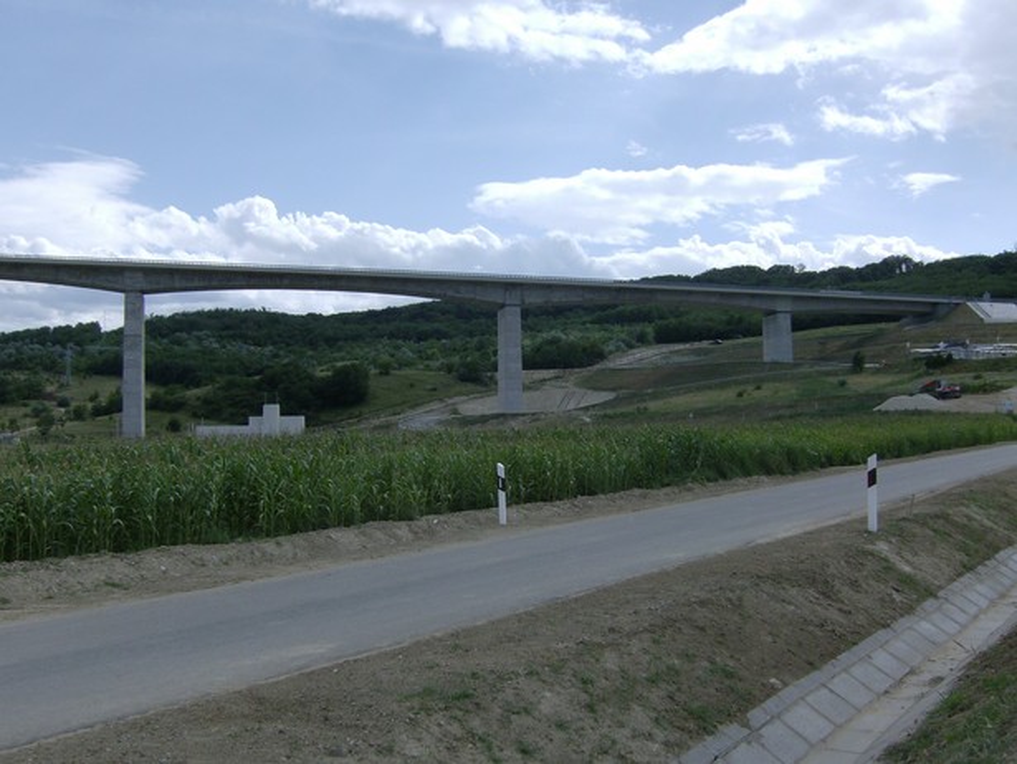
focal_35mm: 36
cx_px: 508
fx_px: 1058
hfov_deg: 51.3
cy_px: 382
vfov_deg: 39.7
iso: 100
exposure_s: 1/1070
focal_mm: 6
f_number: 4.7
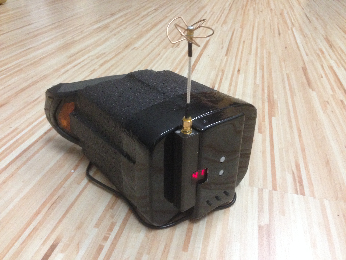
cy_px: 130
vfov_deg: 42.9
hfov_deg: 55.4
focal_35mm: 33
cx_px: 173
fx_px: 330
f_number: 2.4
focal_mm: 4.12
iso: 320
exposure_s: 1/20
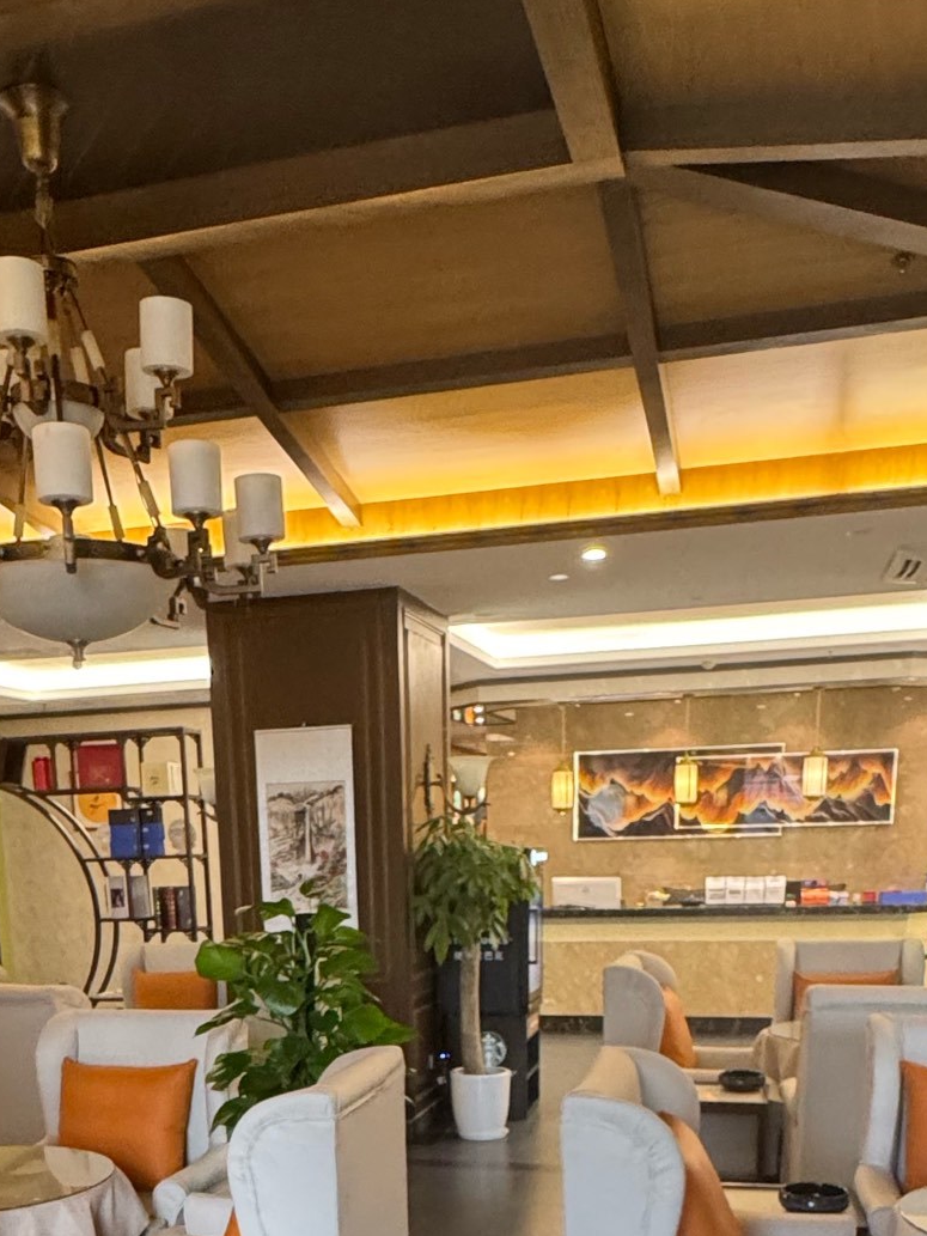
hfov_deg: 38.5
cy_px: 1169
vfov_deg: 44.4
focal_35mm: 37
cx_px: 366
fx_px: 1321
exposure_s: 1/60
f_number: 2.2
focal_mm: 2.22
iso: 400
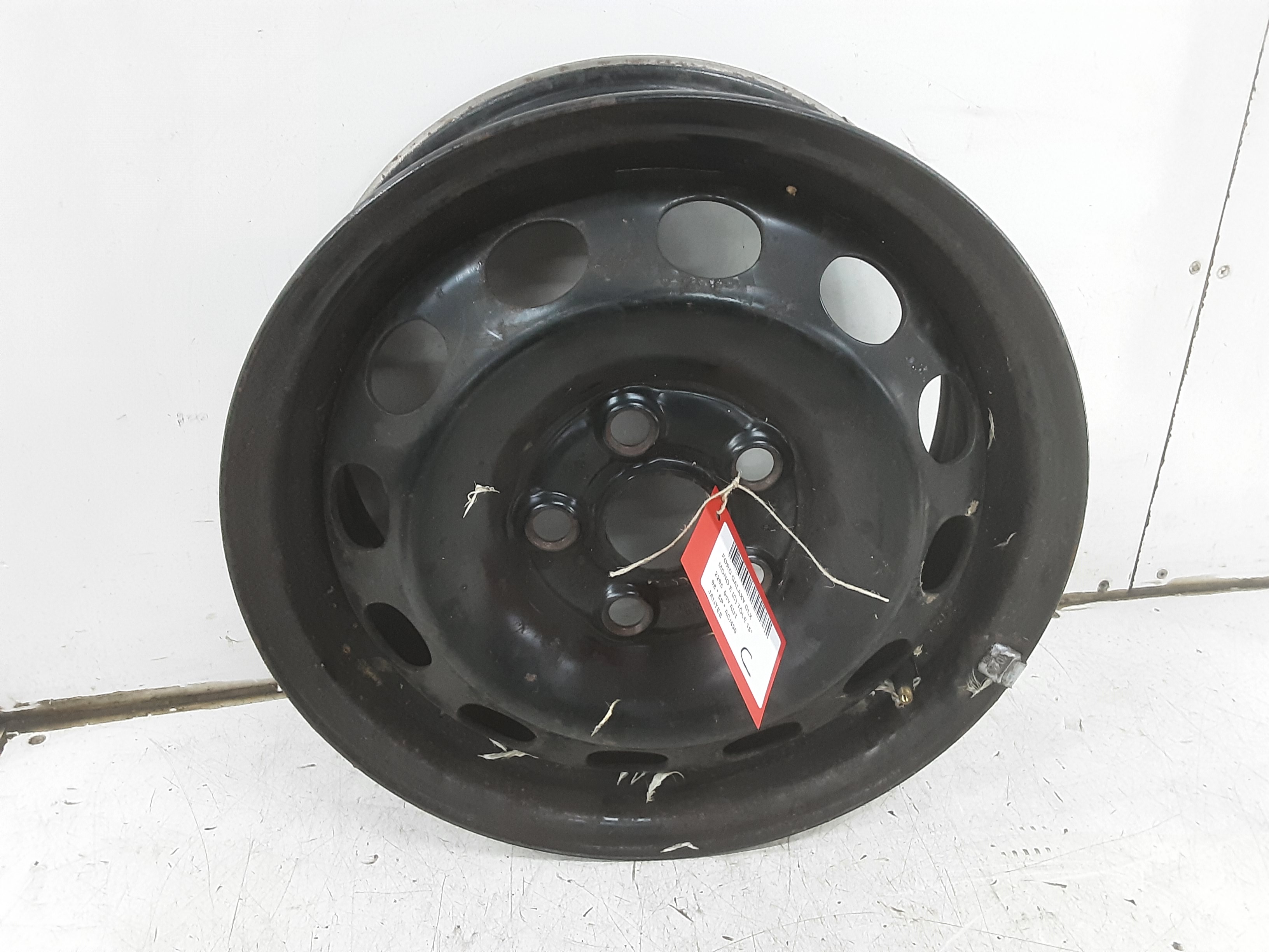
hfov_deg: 65.3
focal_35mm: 27
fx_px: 990
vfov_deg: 51.4
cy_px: 476
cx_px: 634
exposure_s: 1/25
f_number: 1.9
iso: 200
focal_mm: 2.91
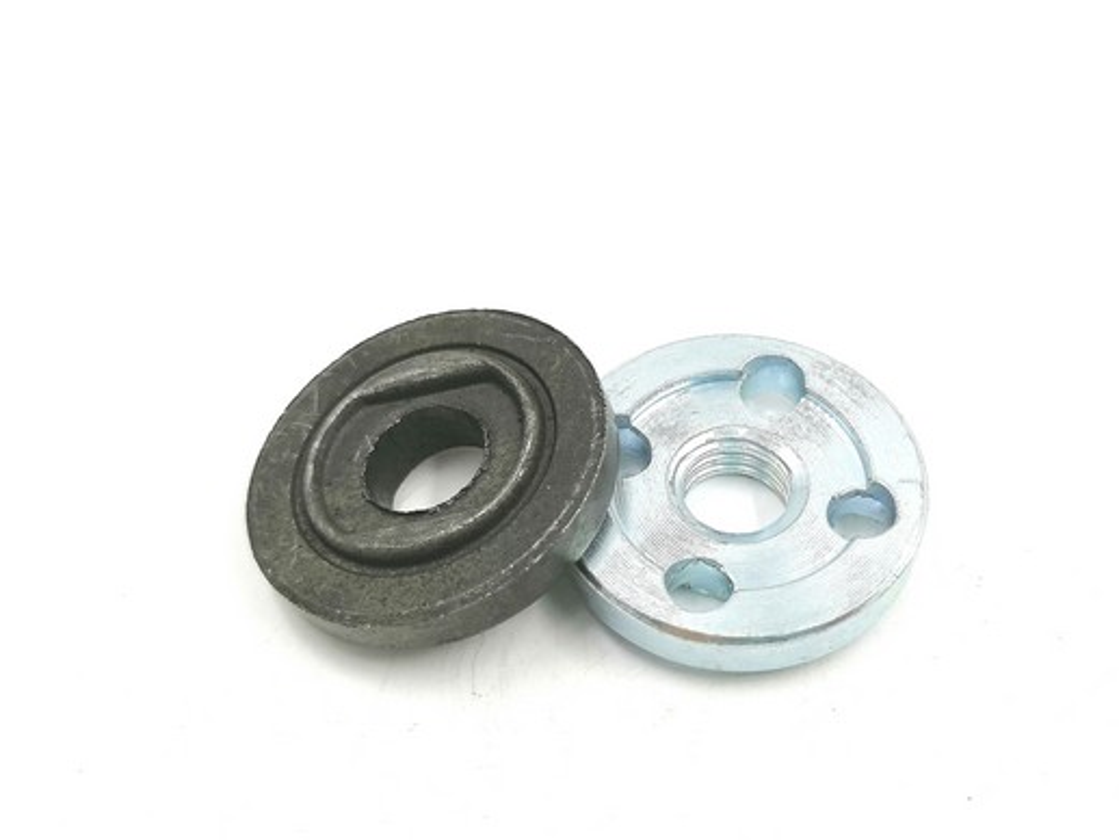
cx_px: 632
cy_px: 455
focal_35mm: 39
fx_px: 1261
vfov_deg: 36.8
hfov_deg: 47.7
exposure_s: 1/121
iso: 50
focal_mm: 5.3
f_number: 1.8
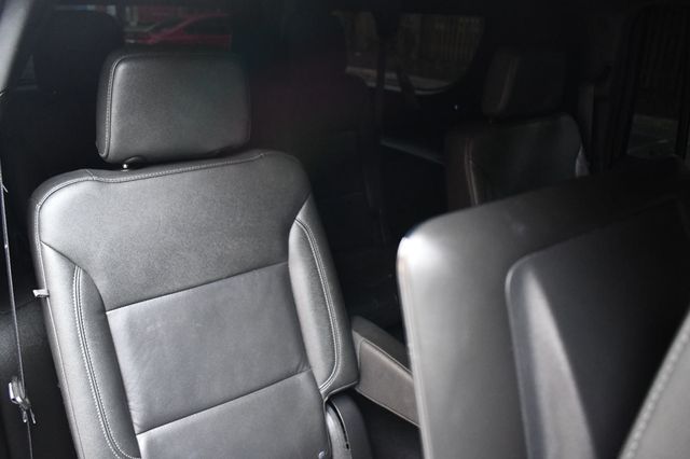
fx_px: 575
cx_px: 345
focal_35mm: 30
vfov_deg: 43.6
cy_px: 230
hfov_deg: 62.0
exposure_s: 1/80
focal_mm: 20
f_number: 3.8
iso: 3200
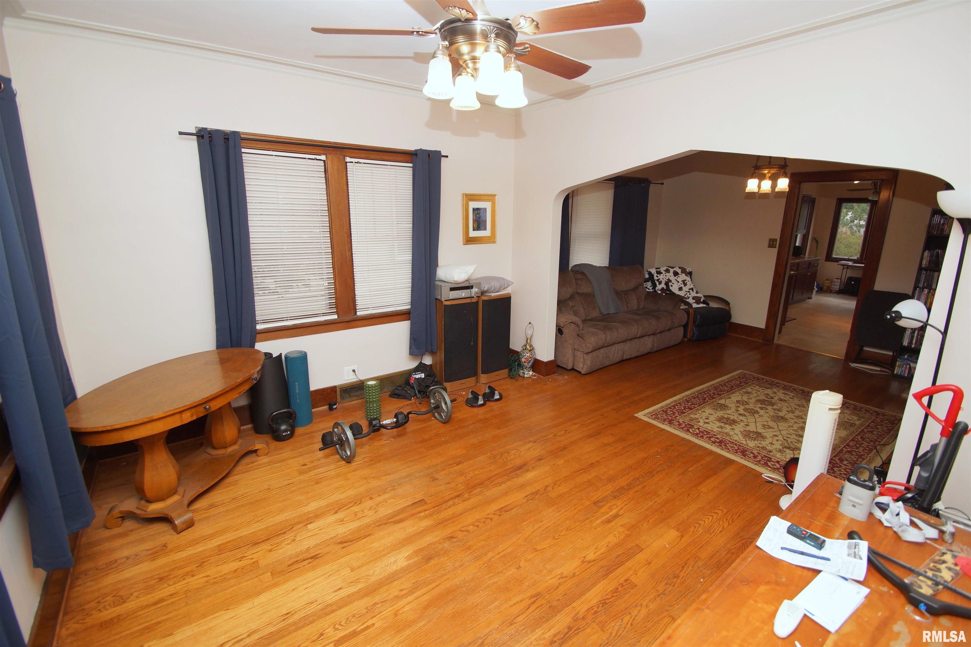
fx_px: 405
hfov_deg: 100.4
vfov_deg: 77.3
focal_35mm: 15
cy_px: 324
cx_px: 486
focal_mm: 10
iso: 320
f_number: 4
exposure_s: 1/60
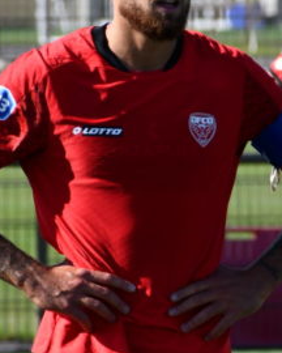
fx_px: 10589
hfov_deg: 1.5
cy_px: 323
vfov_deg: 1.9
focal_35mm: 1015
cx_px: 143
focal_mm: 190
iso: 180
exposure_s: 1/500
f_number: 8
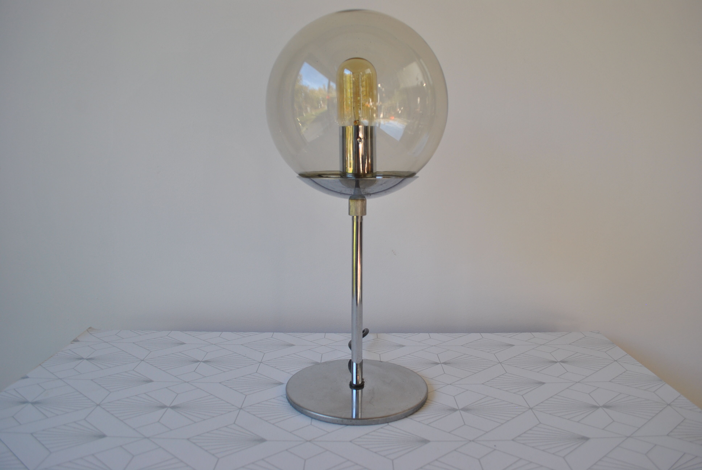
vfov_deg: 48.0
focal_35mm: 27
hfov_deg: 67.3
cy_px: 235
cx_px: 351
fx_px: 527
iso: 200
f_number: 5
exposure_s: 1/100
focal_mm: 18
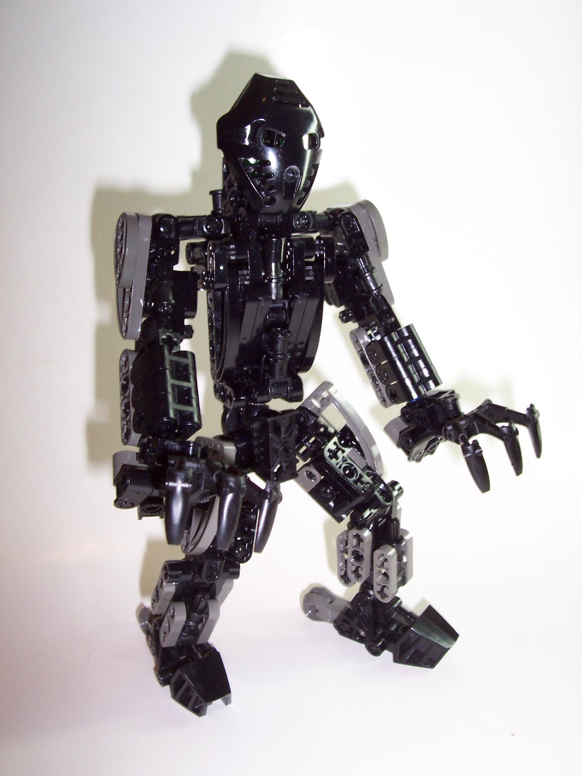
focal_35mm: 37
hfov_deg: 38.7
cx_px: 291
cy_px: 388
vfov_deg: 50.1
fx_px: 829
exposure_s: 1/60
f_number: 2.8
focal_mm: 5.6
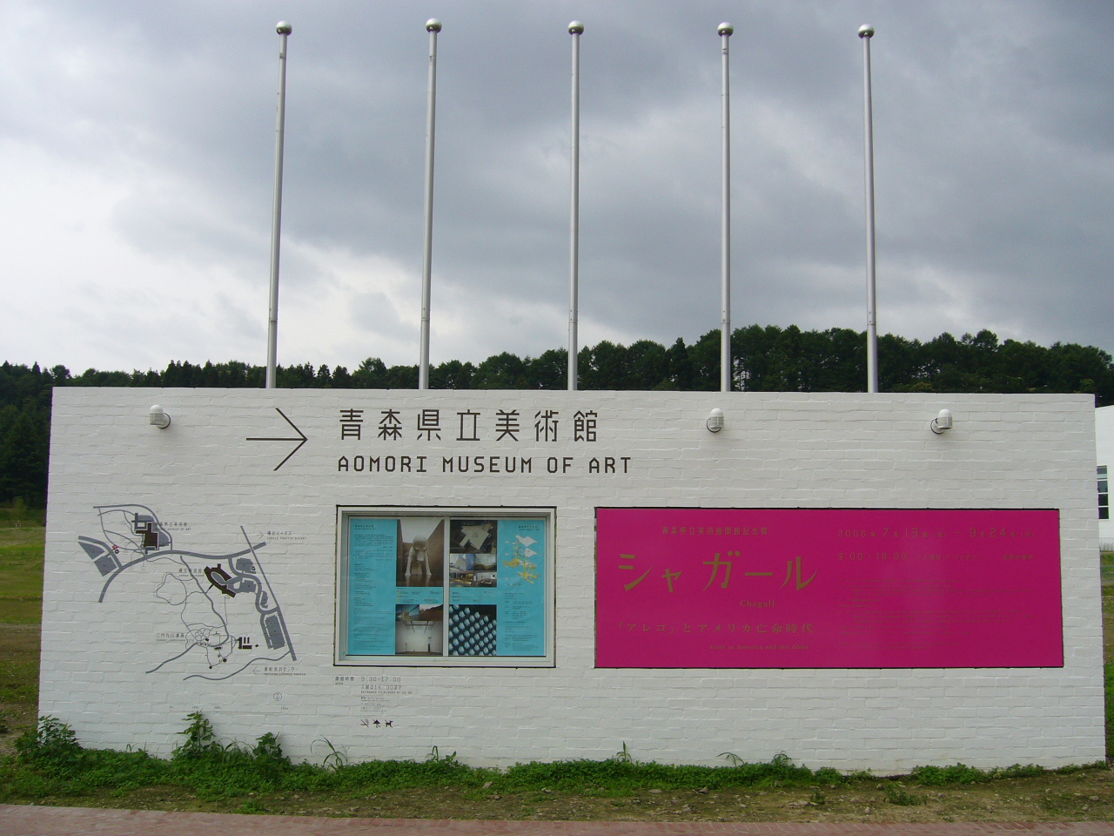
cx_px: 557
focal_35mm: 35
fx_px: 1126
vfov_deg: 40.7
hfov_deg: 52.6
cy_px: 418
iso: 80
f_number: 5.6
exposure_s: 1/200
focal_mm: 5.8
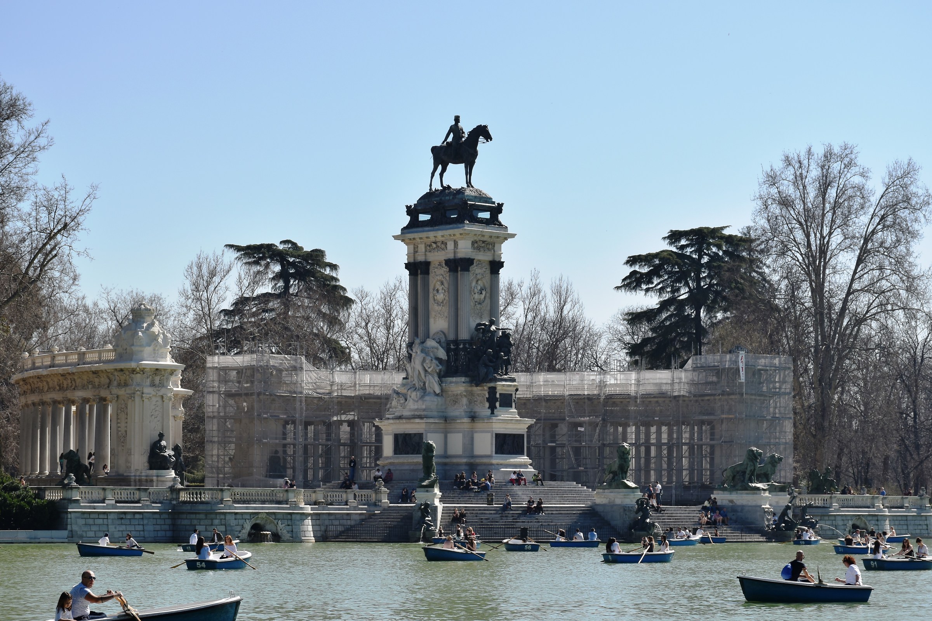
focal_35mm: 93
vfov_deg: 14.7
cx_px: 466
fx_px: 2407
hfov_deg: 21.9
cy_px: 310
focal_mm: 62
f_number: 9
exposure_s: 1/250
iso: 100
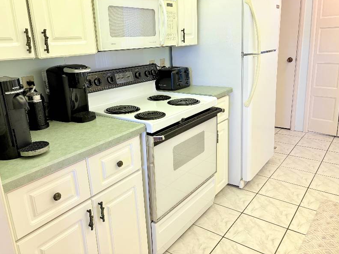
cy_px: 118
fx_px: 274
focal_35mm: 28
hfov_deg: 63.4
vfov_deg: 49.7
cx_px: 161
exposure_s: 1/60
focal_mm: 5.96
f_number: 1.6
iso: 100
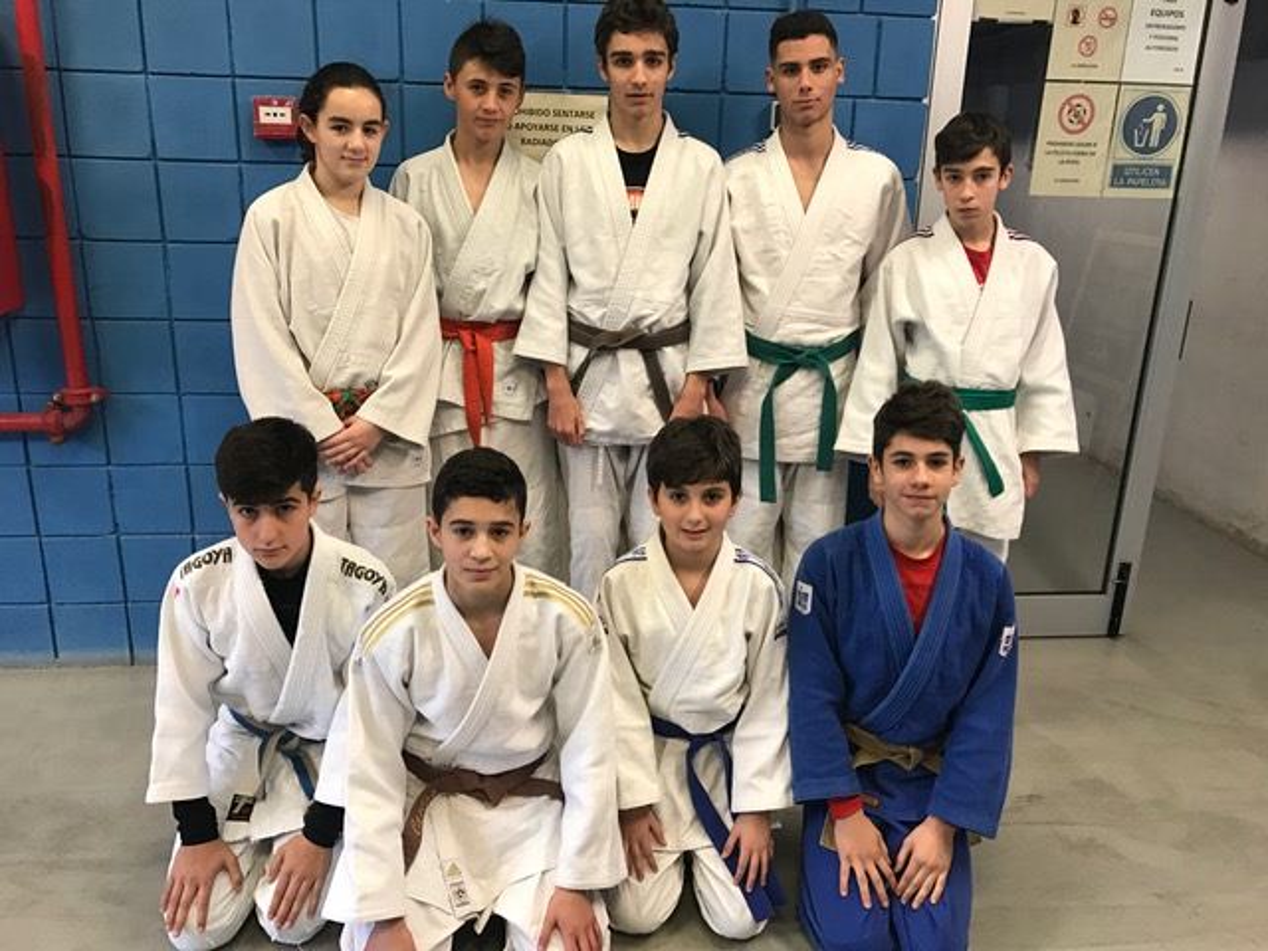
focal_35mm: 28
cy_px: 476
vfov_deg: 49.7
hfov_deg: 63.4
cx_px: 634
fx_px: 1026
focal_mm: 3.99
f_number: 1.8
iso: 32
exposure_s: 1/33
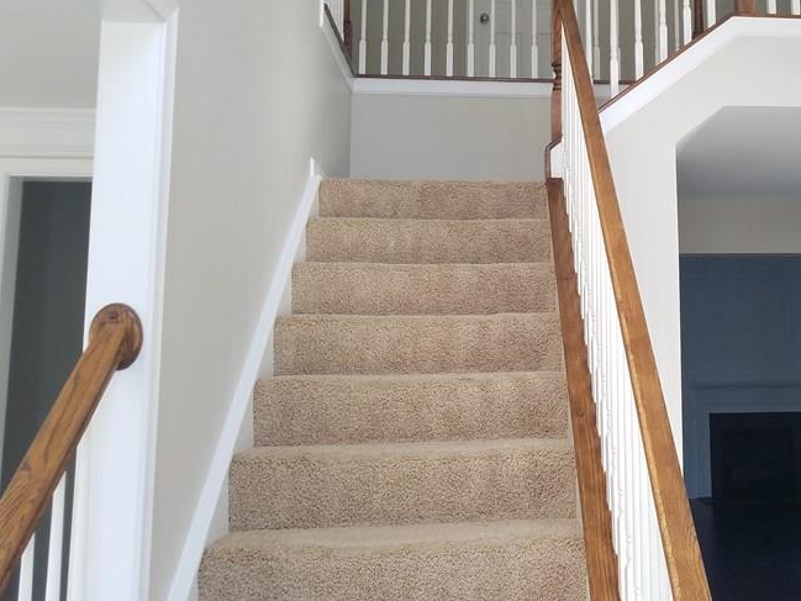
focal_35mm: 41
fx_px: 949
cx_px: 597
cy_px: 212
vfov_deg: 34.9
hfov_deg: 44.3
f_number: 1.7
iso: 80
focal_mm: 4.2
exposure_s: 1/100
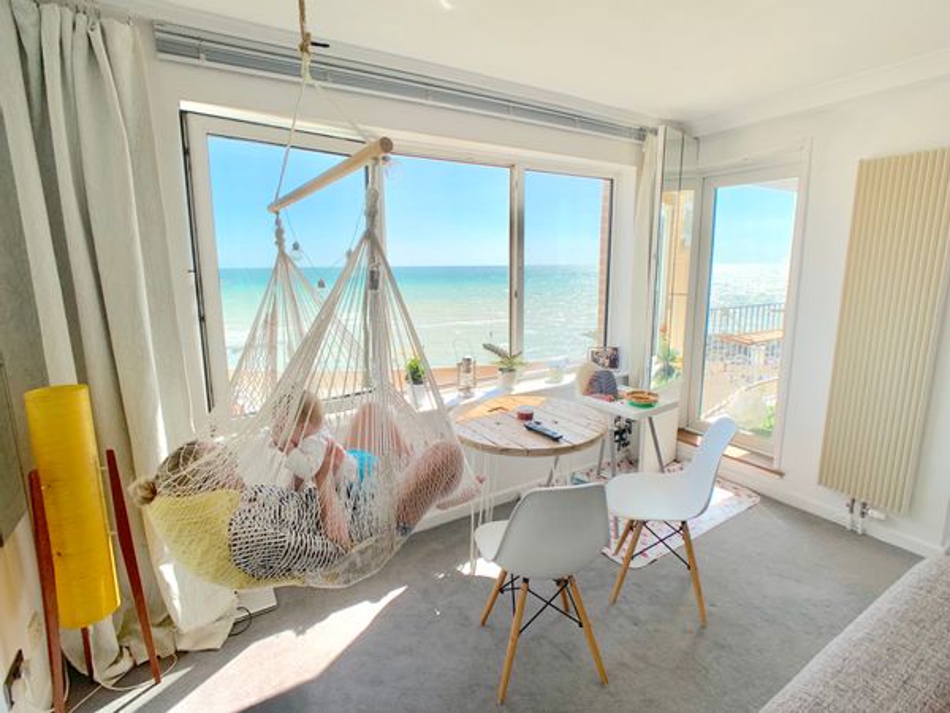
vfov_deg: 53.1
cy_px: 356
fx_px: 714
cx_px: 475
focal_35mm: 26
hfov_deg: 67.3
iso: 25
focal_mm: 4.25
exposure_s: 1/1176
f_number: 1.8
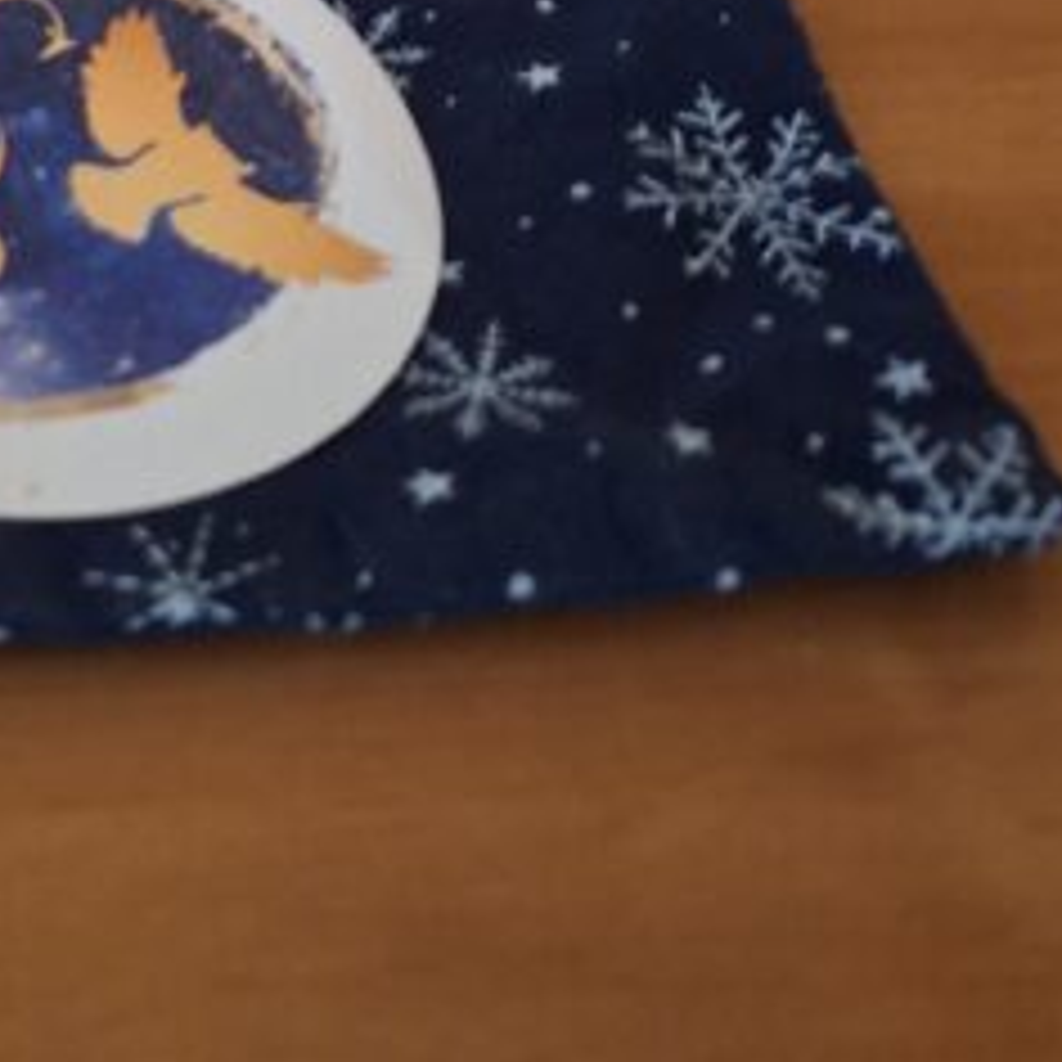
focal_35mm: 69
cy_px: -720
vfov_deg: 19.9
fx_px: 2395
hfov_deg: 23.0
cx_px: -202
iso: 200
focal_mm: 5.54
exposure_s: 1/25
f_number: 1.8
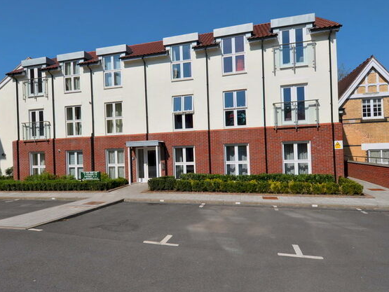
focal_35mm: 24
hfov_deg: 72.1
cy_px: 150
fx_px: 265
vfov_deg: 57.7
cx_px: 169
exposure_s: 1/500
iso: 200
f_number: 11
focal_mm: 13
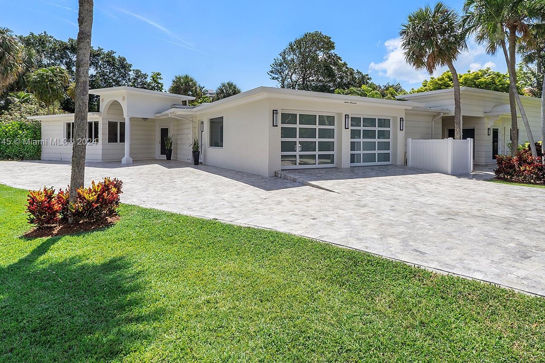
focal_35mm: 22
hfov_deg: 78.4
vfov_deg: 56.7
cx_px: 297
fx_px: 333
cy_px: 143
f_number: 9
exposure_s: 1/400
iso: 160
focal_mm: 12
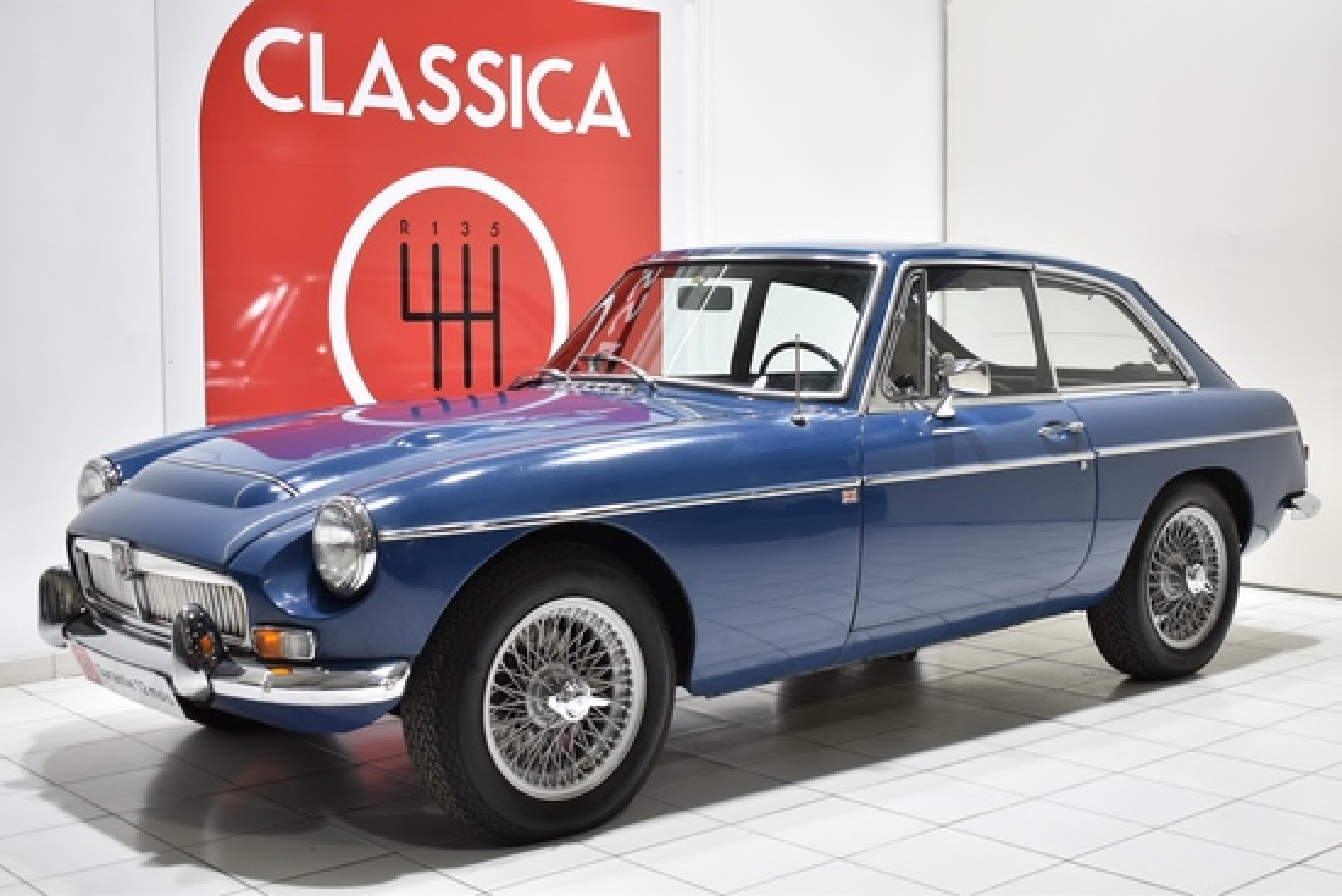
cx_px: 671
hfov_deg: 42.3
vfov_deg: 29.0
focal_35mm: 46
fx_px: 1734
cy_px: 448
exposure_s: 1/15
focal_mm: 31
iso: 100
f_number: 4.2
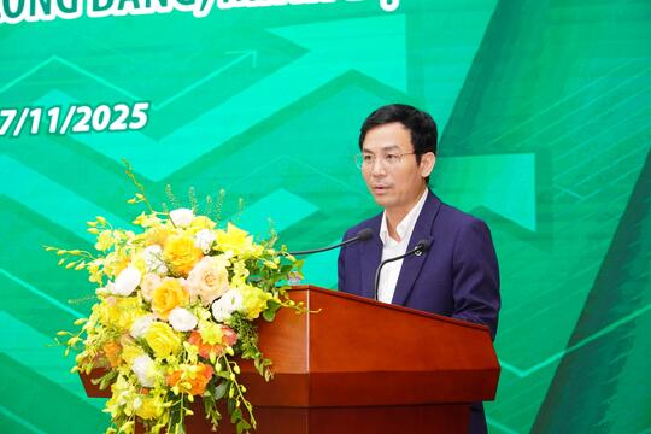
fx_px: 1627
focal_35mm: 90
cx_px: 326
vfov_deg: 15.2
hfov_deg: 22.6
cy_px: 217
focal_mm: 60
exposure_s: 1/100
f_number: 5
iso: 1600
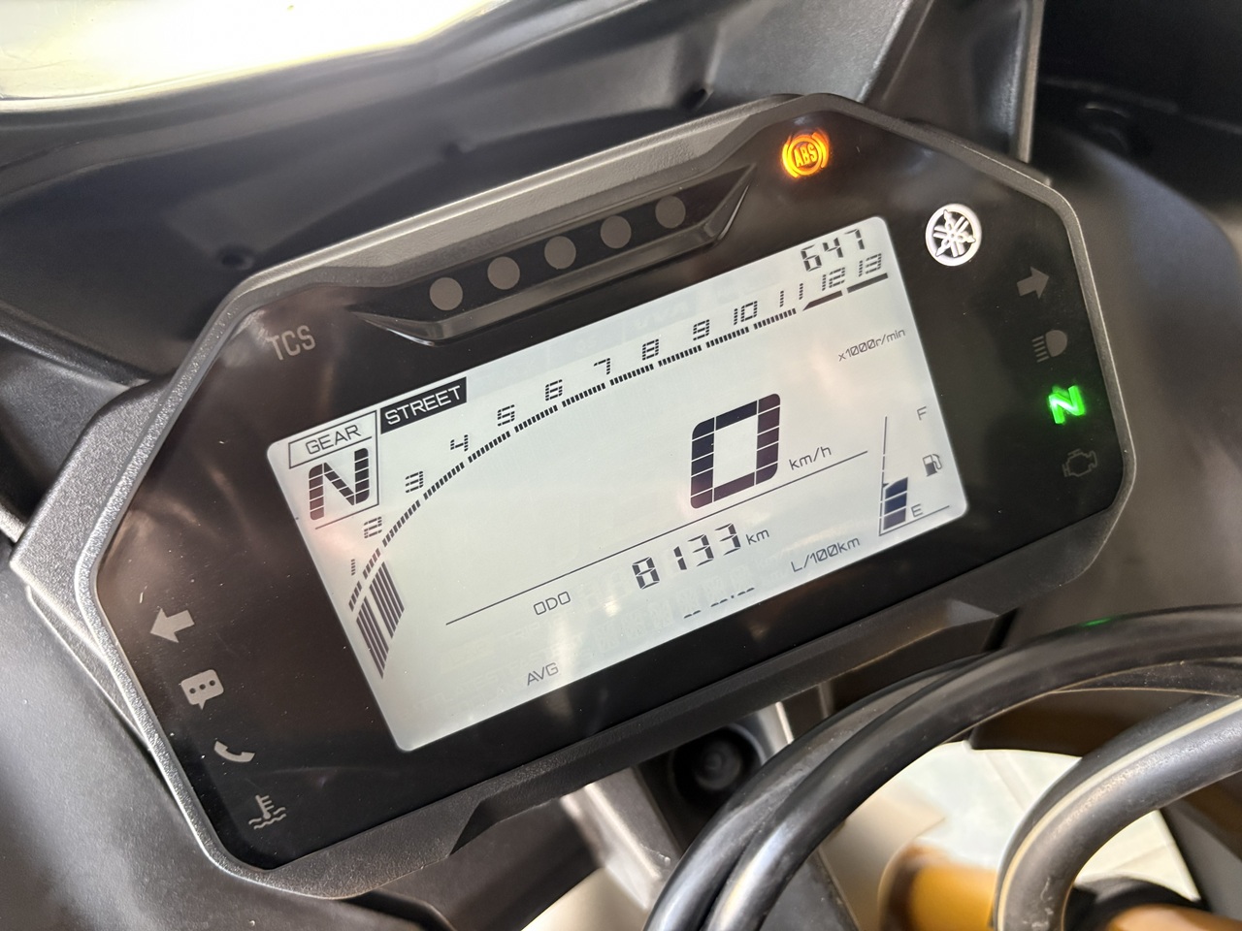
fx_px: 933
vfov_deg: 53.1
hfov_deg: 67.3
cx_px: 621
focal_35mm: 26
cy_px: 466
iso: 500
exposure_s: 1/59
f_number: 1.6
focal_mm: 5.96
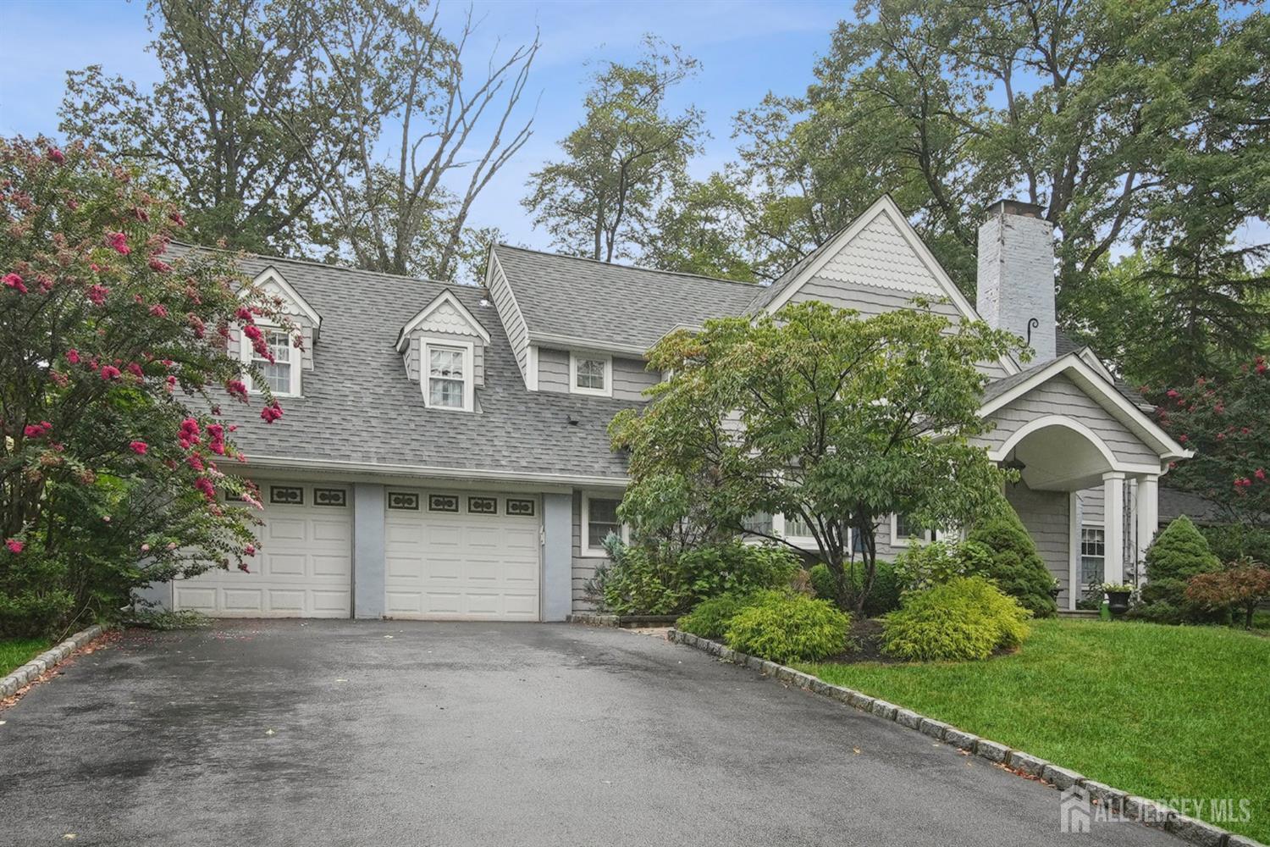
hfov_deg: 71.5
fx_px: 882
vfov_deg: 51.3
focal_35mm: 25
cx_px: 635
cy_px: 424
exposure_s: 1/640
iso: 640
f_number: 9
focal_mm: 17
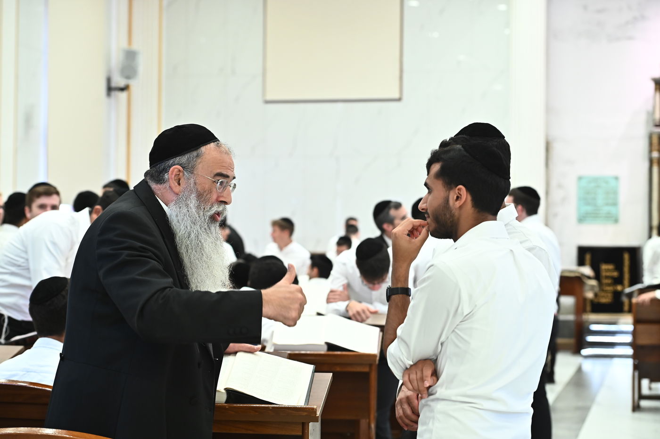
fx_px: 1558
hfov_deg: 23.9
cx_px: 330
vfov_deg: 16.1
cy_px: 220
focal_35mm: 85
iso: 2000
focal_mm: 85
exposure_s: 1/160
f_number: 5
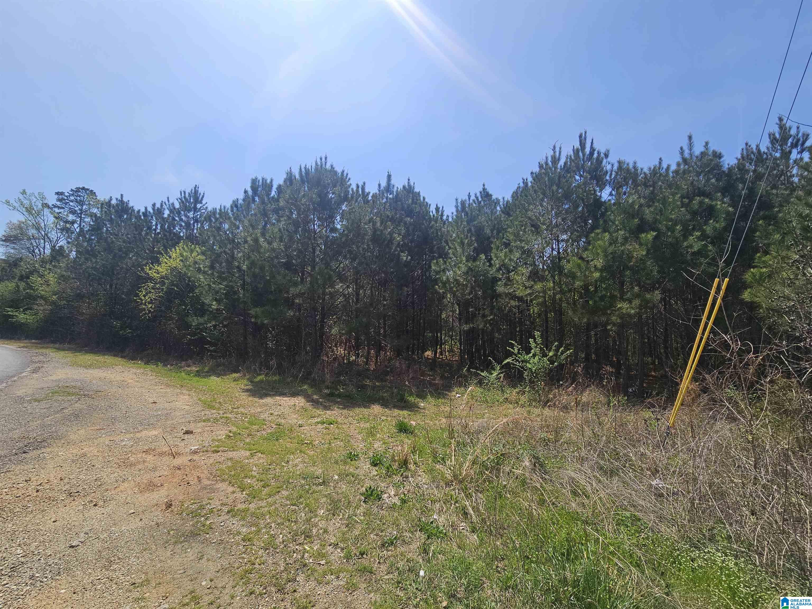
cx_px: 406
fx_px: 305
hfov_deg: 106.2
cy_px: 304
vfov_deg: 89.9
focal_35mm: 13
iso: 50
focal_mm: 2.2
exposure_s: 1/2882
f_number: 2.2
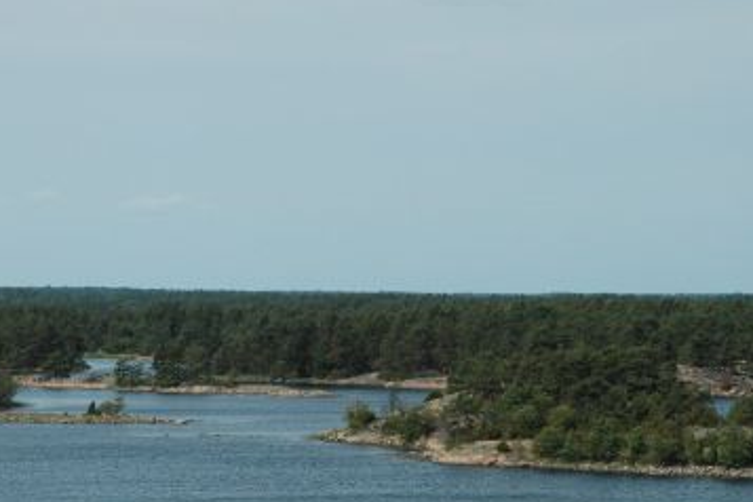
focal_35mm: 188
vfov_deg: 7.3
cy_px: 337
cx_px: 202
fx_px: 3932
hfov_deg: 10.9
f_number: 14
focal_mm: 70
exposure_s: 1/800
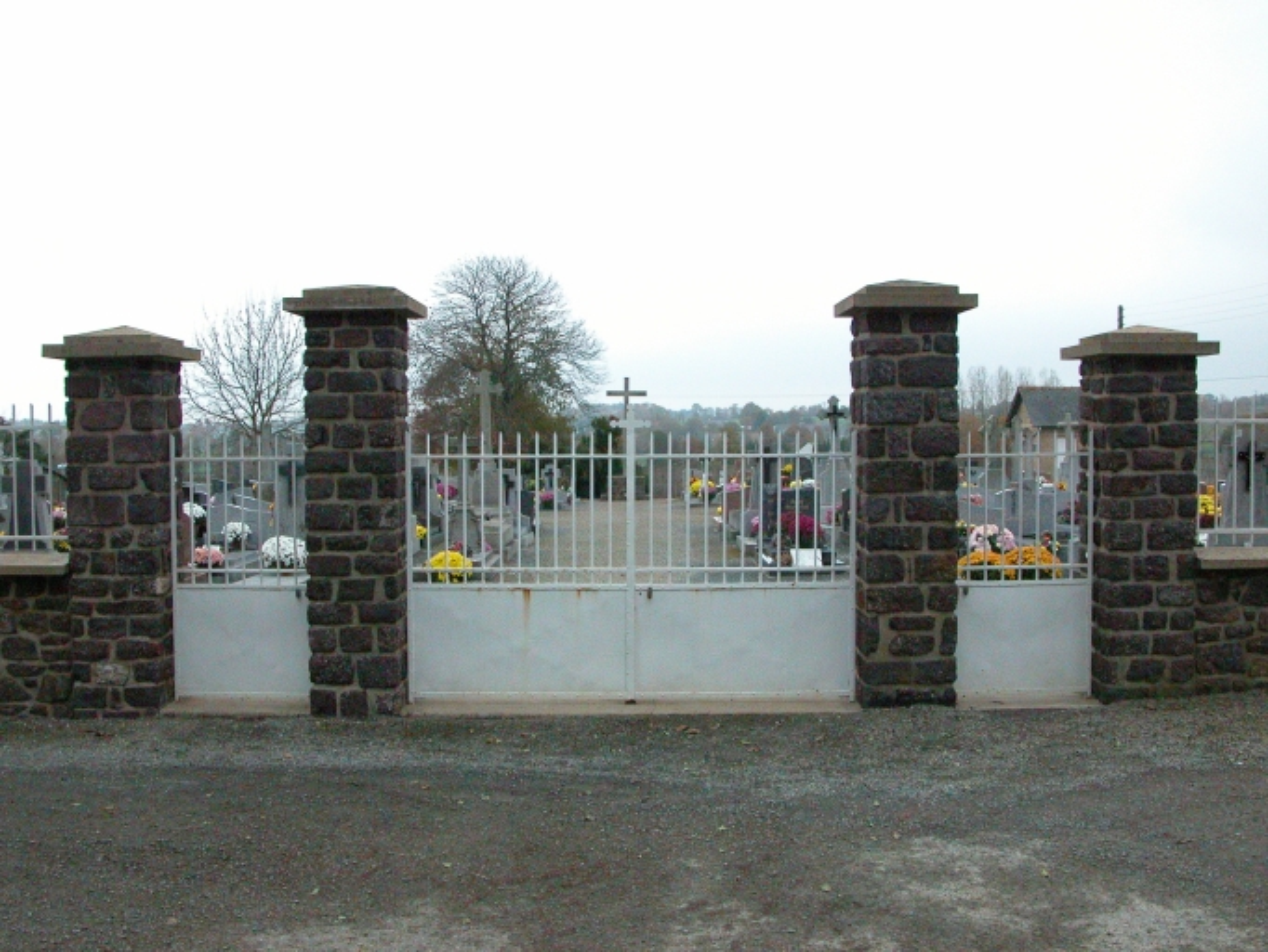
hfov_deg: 52.6
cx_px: 634
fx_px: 1283
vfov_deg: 40.7
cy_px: 476
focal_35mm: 35
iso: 800
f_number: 6.3
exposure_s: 1/280
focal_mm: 8.9
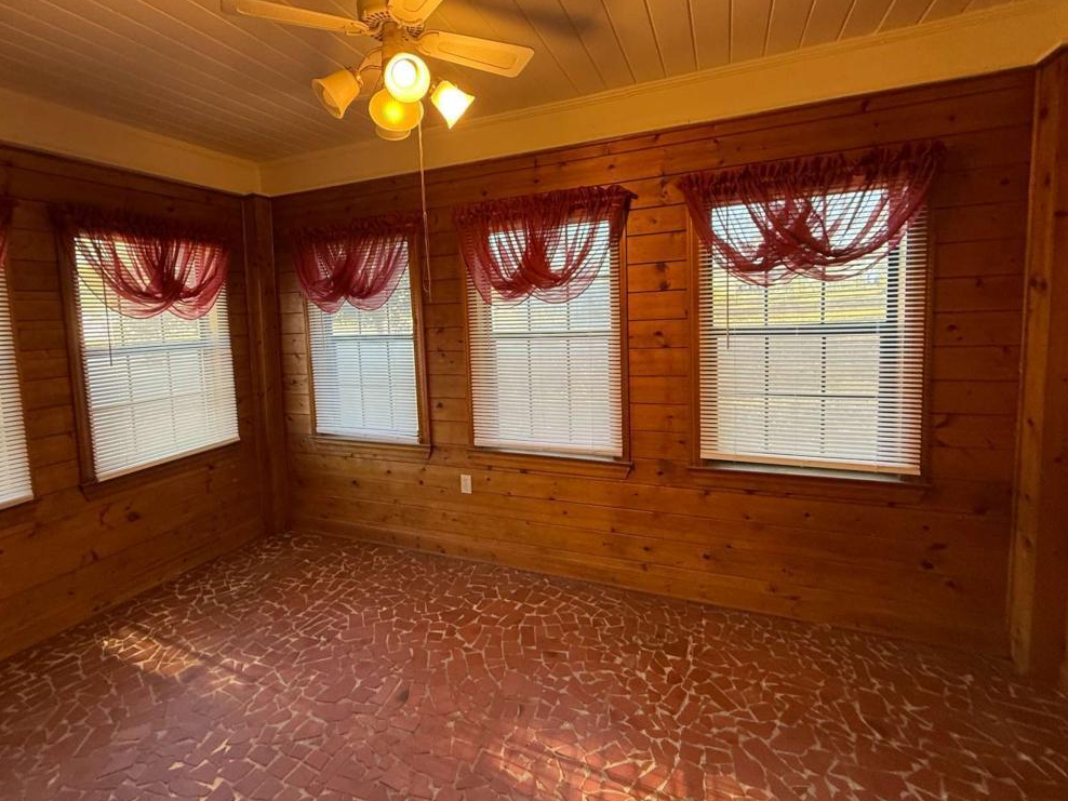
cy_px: 359
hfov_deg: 90.8
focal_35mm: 17
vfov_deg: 74.5
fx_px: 524
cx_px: 491
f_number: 2.2
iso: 250
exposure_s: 1/120
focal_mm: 2.22
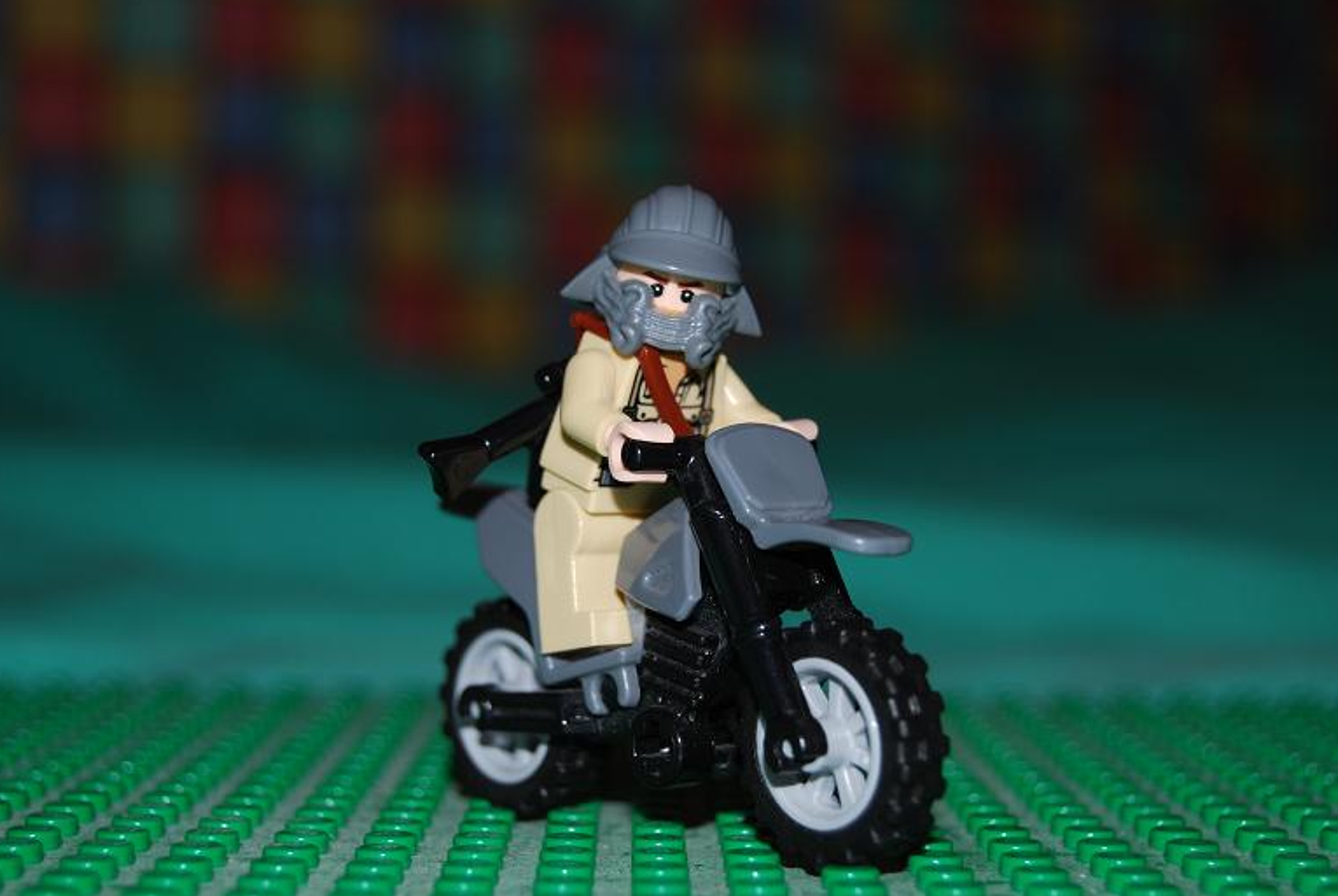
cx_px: 666
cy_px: 445
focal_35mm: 79
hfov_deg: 25.6
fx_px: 2939
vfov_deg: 17.3
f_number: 5.6
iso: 200
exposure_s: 1/60
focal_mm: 52
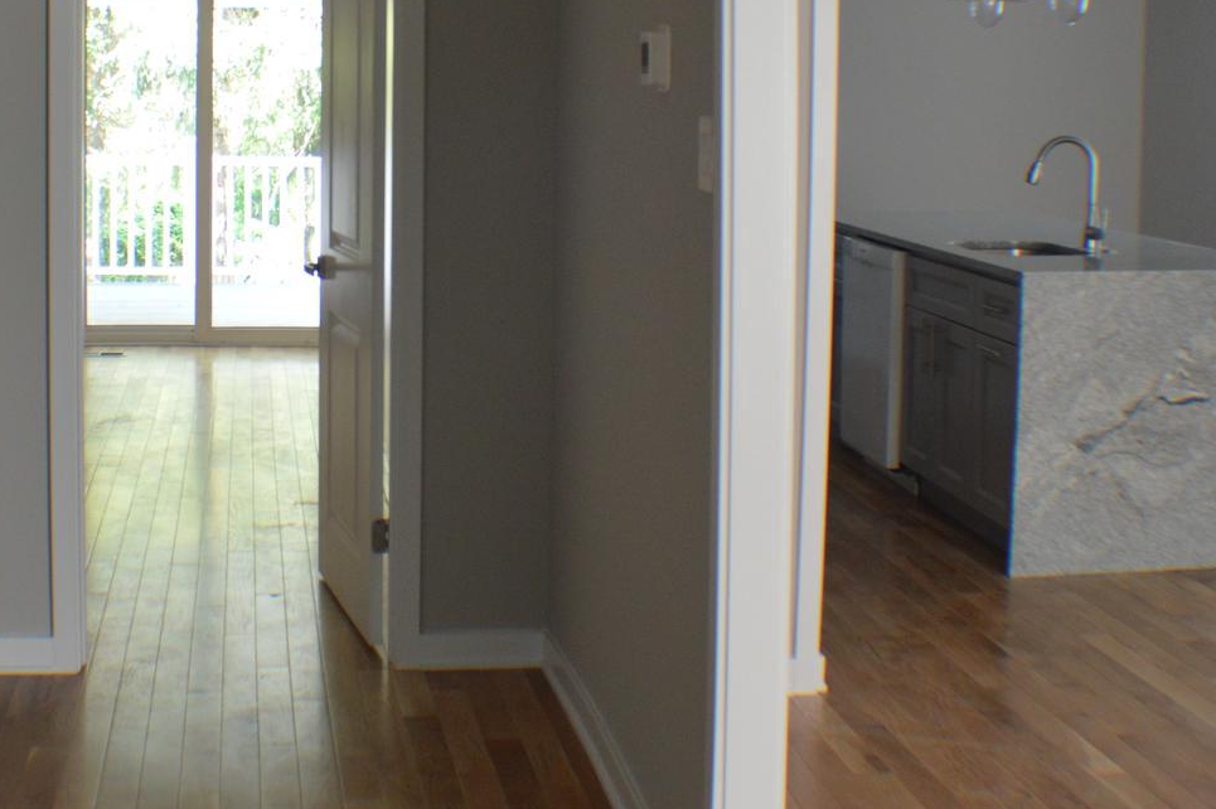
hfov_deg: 28.7
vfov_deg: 19.2
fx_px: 2363
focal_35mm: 70
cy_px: 158
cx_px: 430
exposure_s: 1/60
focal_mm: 22
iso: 640
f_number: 3.5
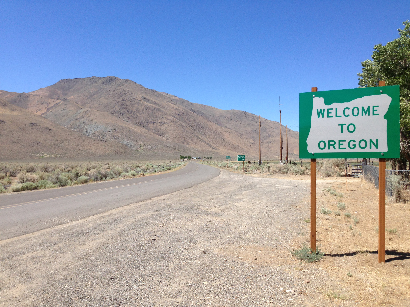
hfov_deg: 55.4
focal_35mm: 33
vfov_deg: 42.9
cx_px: 205
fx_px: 391
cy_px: 154
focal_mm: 4.13
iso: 50
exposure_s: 1/1550
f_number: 2.4
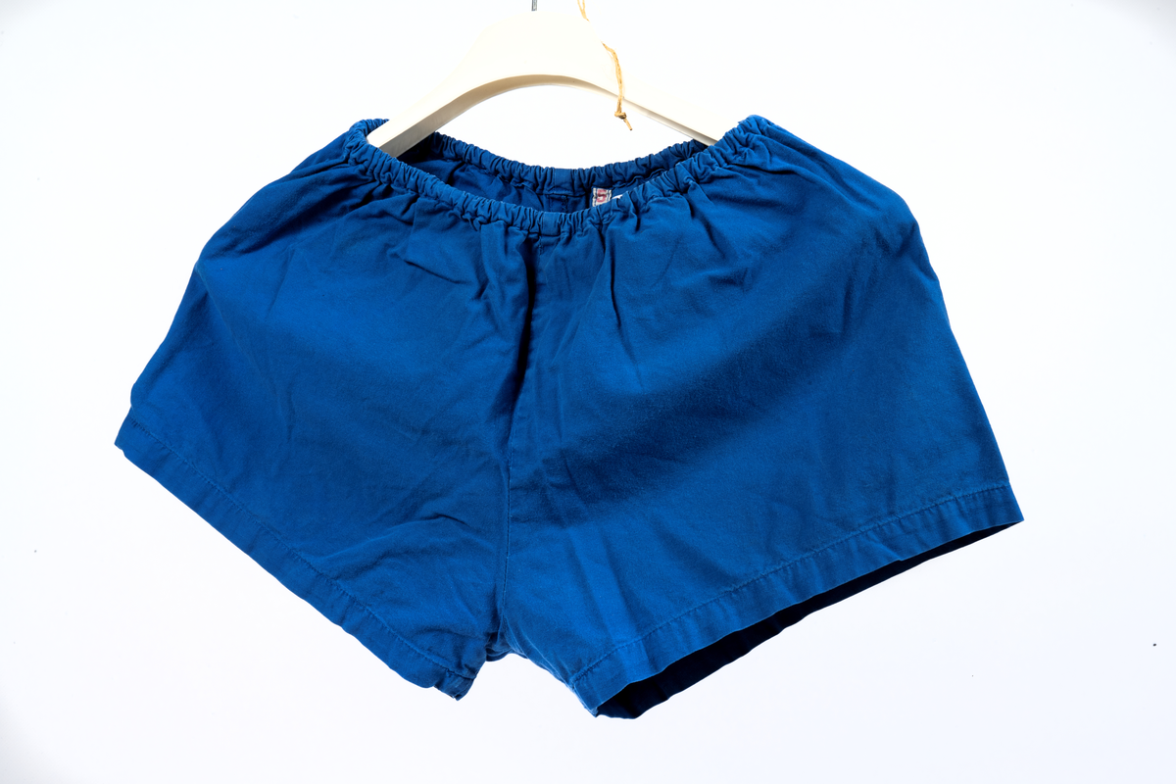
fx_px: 1535
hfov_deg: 41.9
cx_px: 588
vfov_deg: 28.6
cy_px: 392
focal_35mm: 47
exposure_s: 1/125
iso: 100
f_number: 22
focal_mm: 47
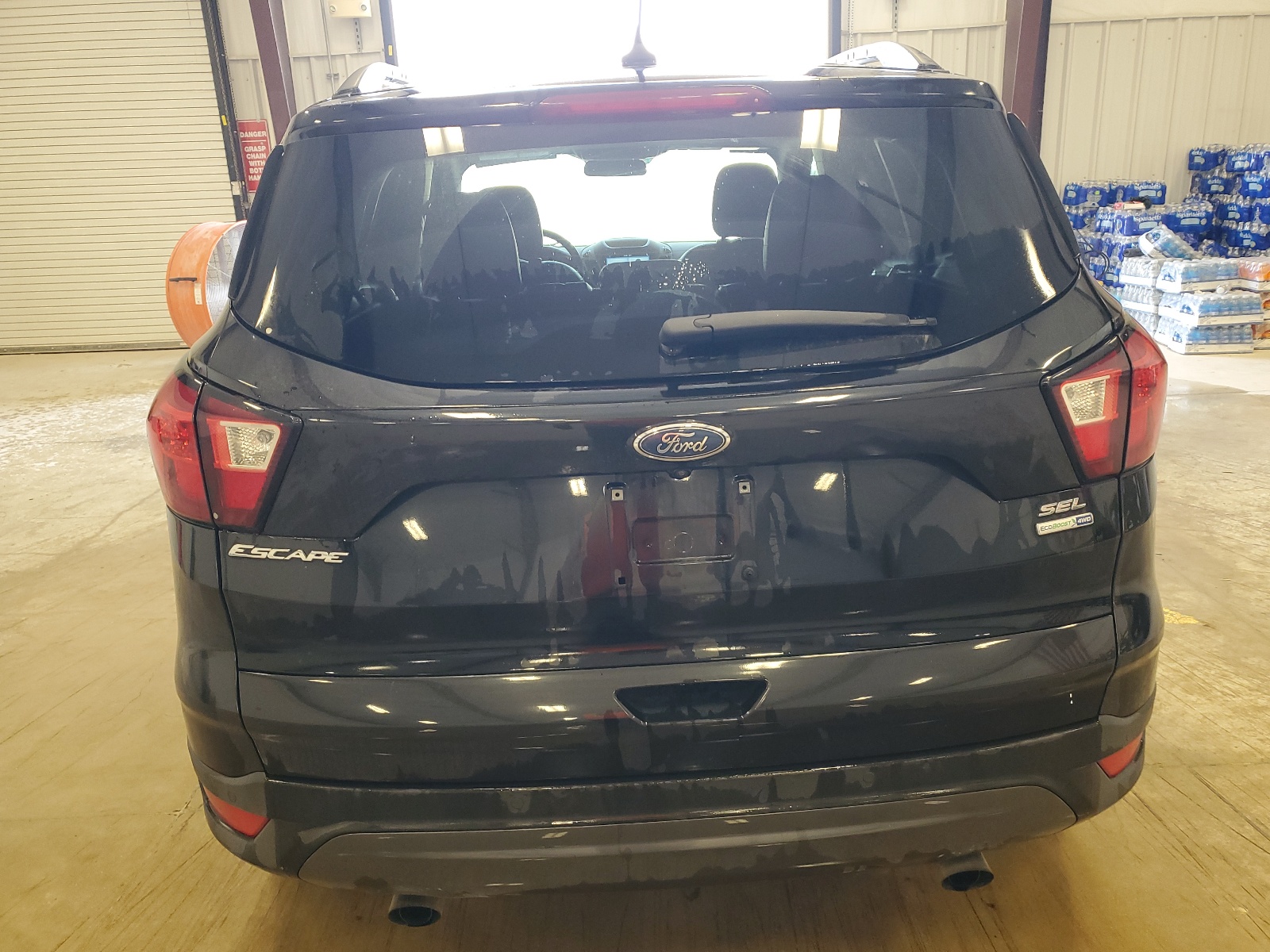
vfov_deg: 53.1
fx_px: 954
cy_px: 476
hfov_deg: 67.3
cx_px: 635
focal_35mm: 26
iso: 92
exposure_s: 1/60.2
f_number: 1.5
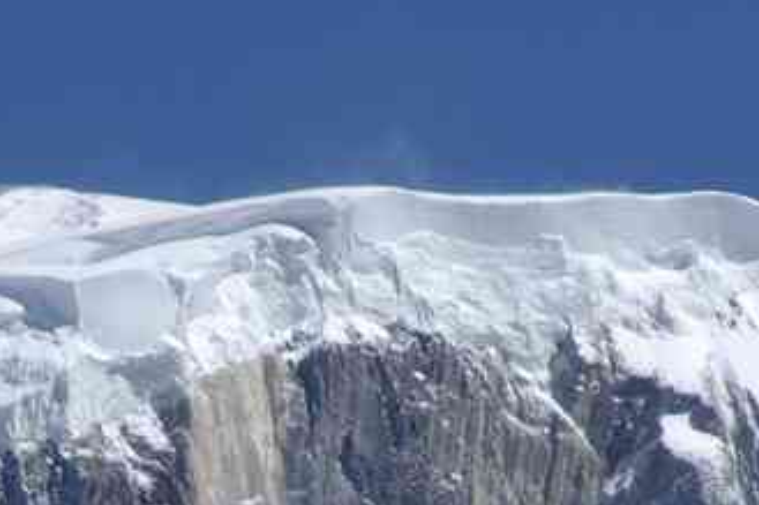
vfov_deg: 2.1
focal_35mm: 652
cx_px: 261
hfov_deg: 3.2
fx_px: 13739
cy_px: 706
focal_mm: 142.5
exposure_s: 1/180
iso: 100
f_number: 11
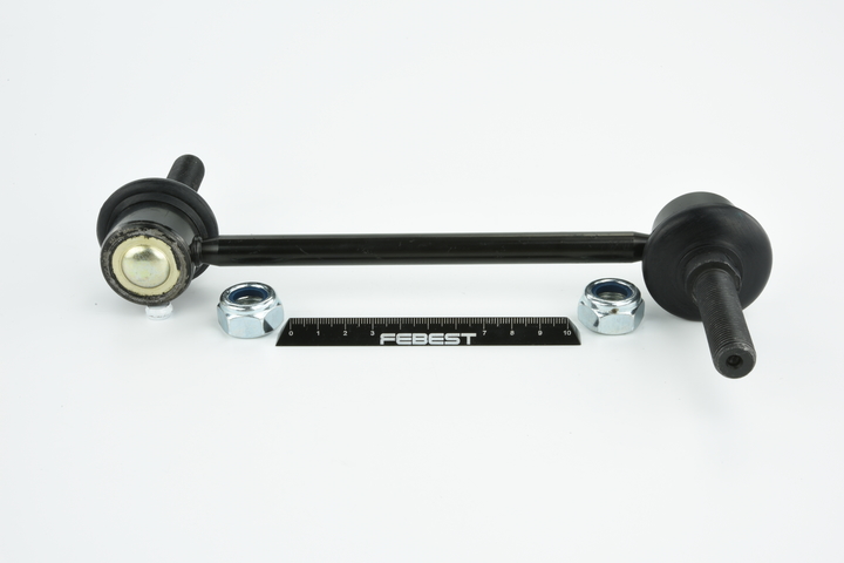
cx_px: 422
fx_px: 1407
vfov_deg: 22.6
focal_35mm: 60
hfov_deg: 33.4
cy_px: 282
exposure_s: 1/2
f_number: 32
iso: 64
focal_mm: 60
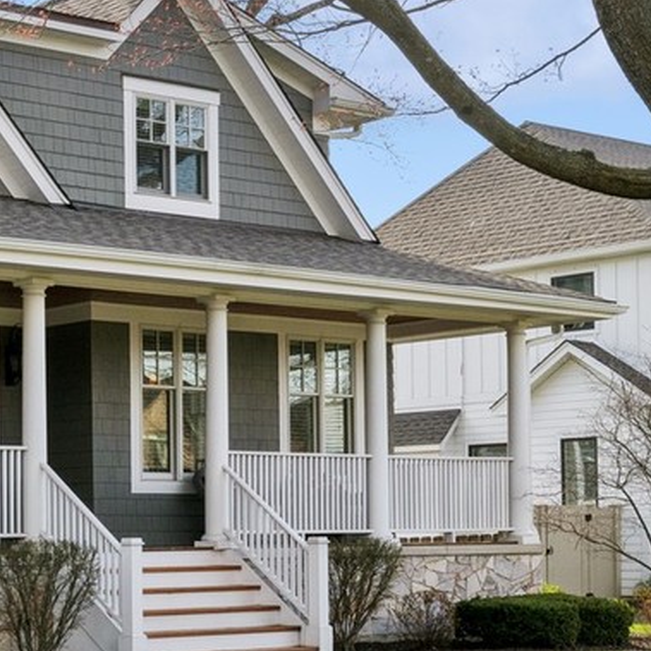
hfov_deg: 19.5
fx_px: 1741
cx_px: -204
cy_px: 345
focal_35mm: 82
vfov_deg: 21.2
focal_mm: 22.5
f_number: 9
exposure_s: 1/250
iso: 200
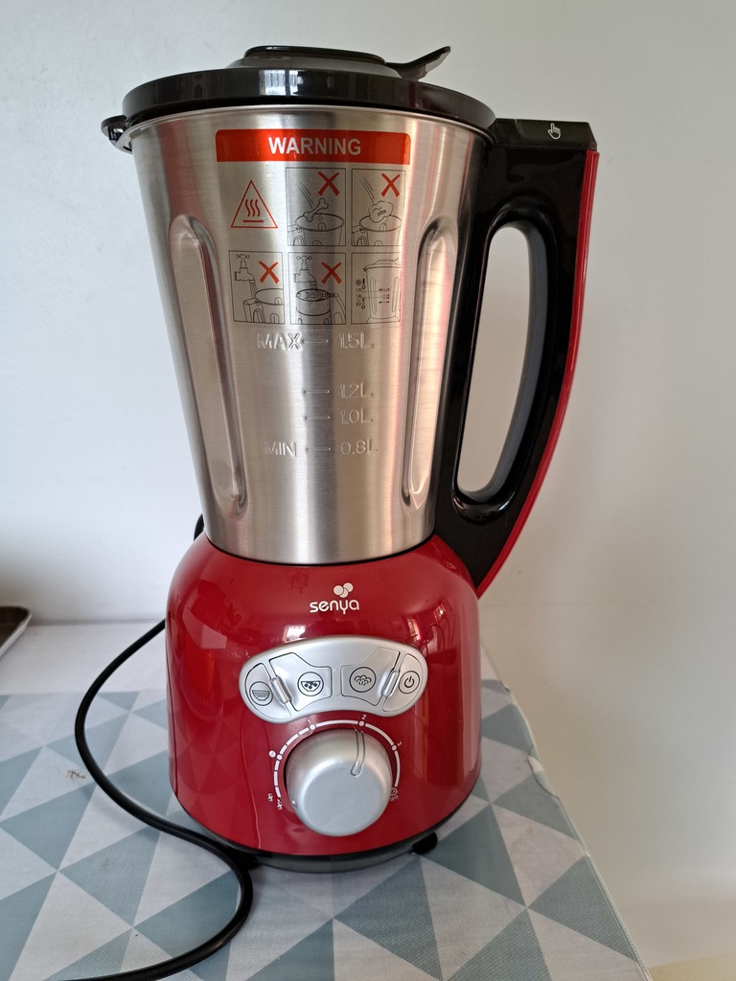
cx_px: 368
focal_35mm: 24
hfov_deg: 56.8
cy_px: 490
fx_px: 680
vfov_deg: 71.6
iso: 200
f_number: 1.8
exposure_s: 1/50
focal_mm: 5.23
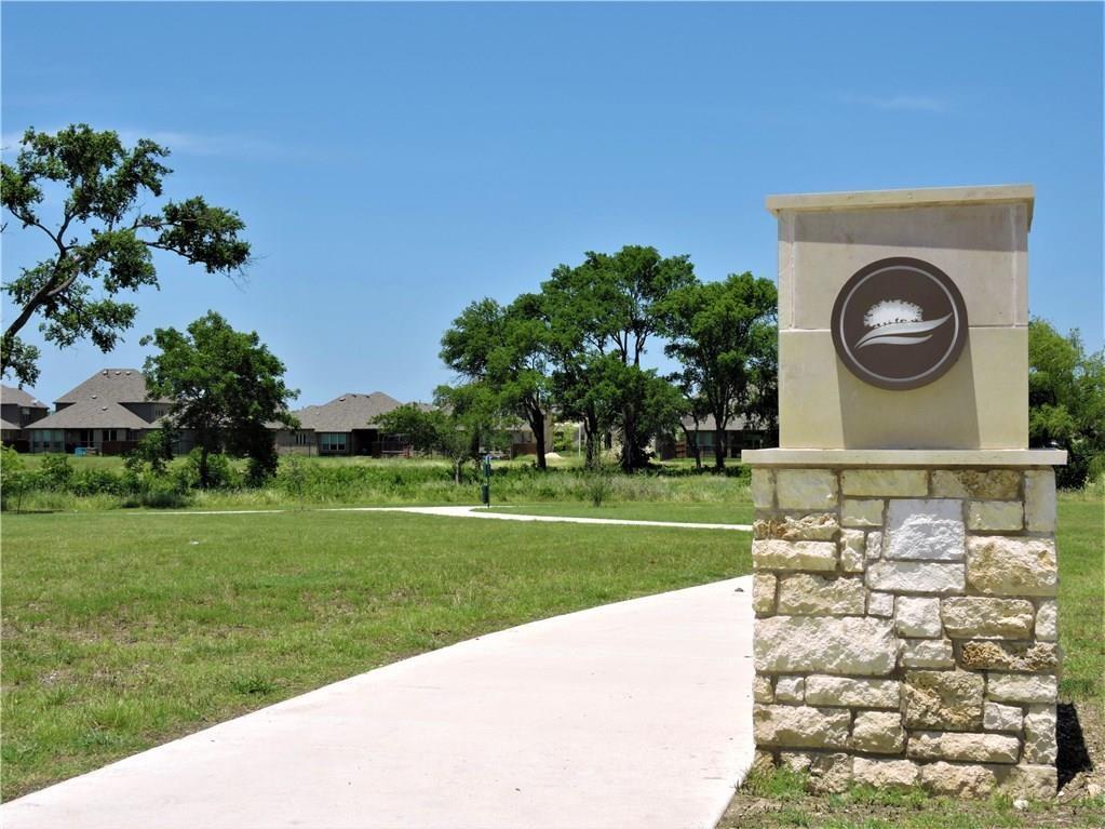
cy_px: 414
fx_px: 1436
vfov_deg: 32.2
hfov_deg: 42.1
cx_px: 552
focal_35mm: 45
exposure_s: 1/1000
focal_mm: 8.1
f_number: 4
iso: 100
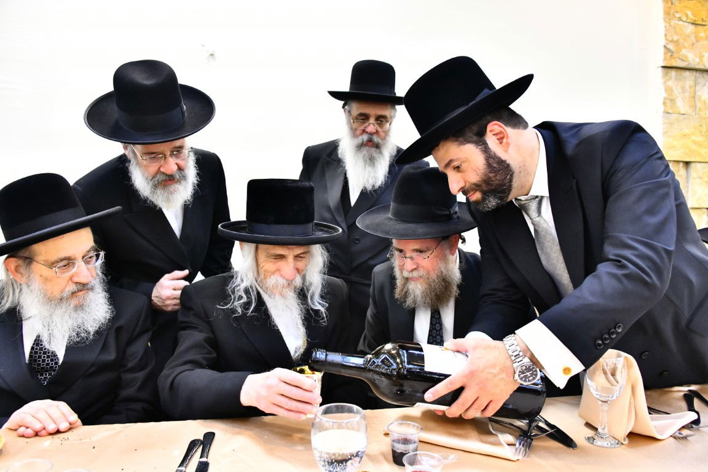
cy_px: 236
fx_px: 551
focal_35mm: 28
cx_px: 354
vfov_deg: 46.4
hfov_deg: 65.5
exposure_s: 1/125
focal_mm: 28
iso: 5000
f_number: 5
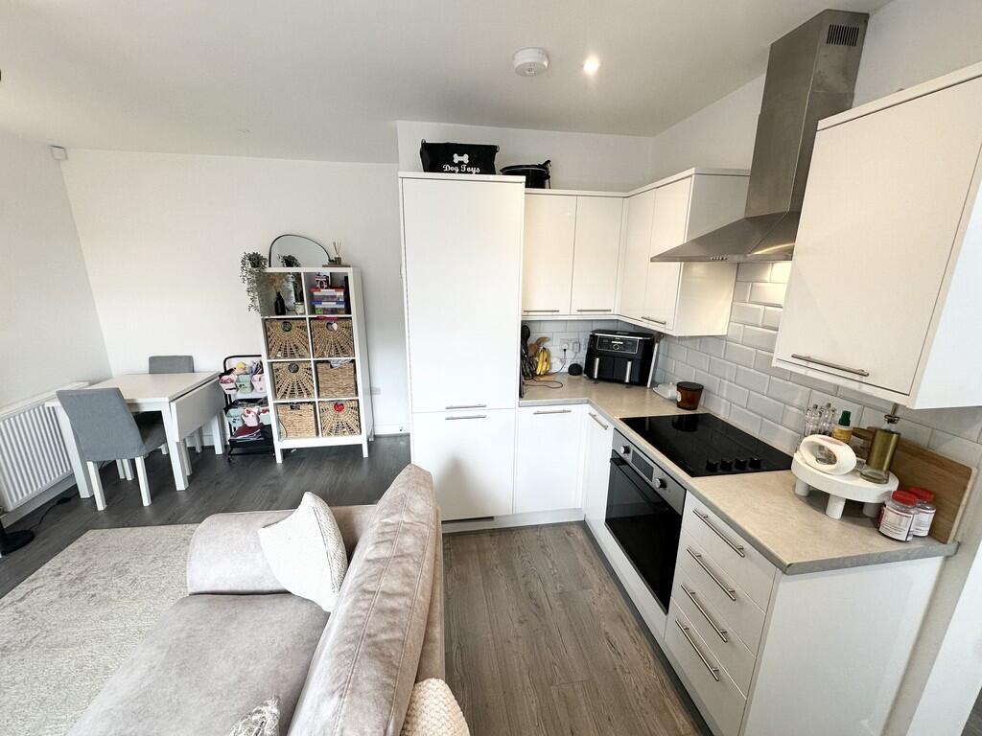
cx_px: 491
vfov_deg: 85.7
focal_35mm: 14
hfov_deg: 102.1
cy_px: 368
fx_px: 397
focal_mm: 2.22
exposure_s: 1/100
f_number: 2.2
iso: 80
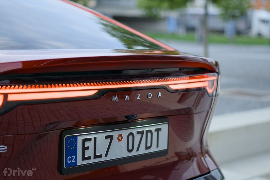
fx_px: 562
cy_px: 90
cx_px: 135
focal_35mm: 75
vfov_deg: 18.2
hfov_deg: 27.0
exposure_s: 1/400
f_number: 1.8
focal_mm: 50
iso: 250
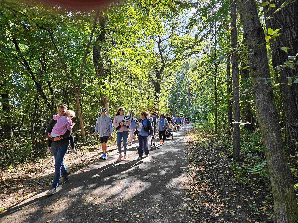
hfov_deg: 73.9
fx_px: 198
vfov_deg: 58.9
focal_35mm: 23
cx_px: 149
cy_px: 112
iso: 32
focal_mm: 5.4
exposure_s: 1/120
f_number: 1.8
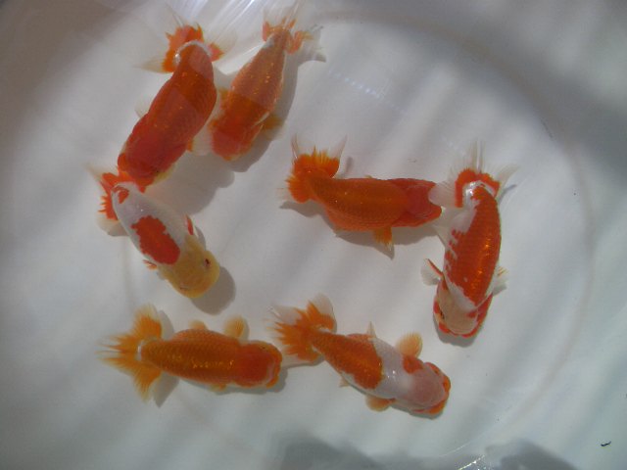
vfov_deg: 40.7
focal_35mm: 35
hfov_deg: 52.6
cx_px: 314
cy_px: 235
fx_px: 634
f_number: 4.3
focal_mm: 5.8
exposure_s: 1/2000
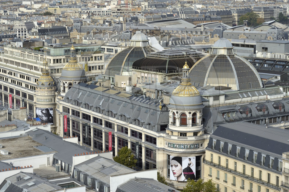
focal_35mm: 86
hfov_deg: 23.6
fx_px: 690
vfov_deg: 15.9
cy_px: 96
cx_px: 144
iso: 200
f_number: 9
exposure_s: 1/320
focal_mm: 86
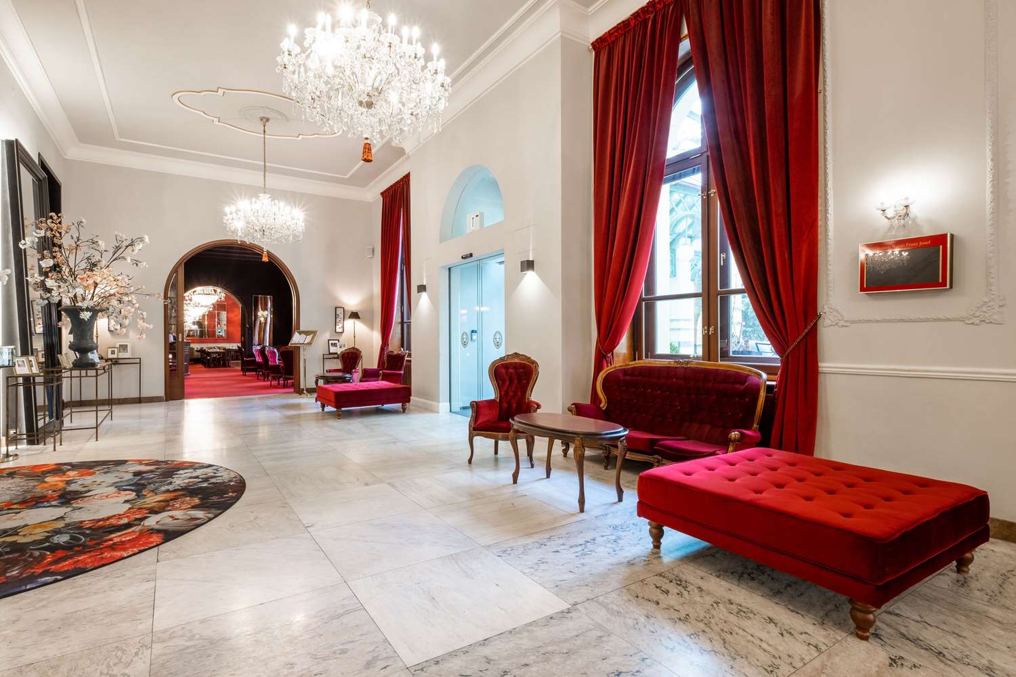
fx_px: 480
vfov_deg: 70.4
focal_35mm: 17
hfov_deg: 93.3
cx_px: 508
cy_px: 338
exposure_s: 1
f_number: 11
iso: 200
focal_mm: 11.5
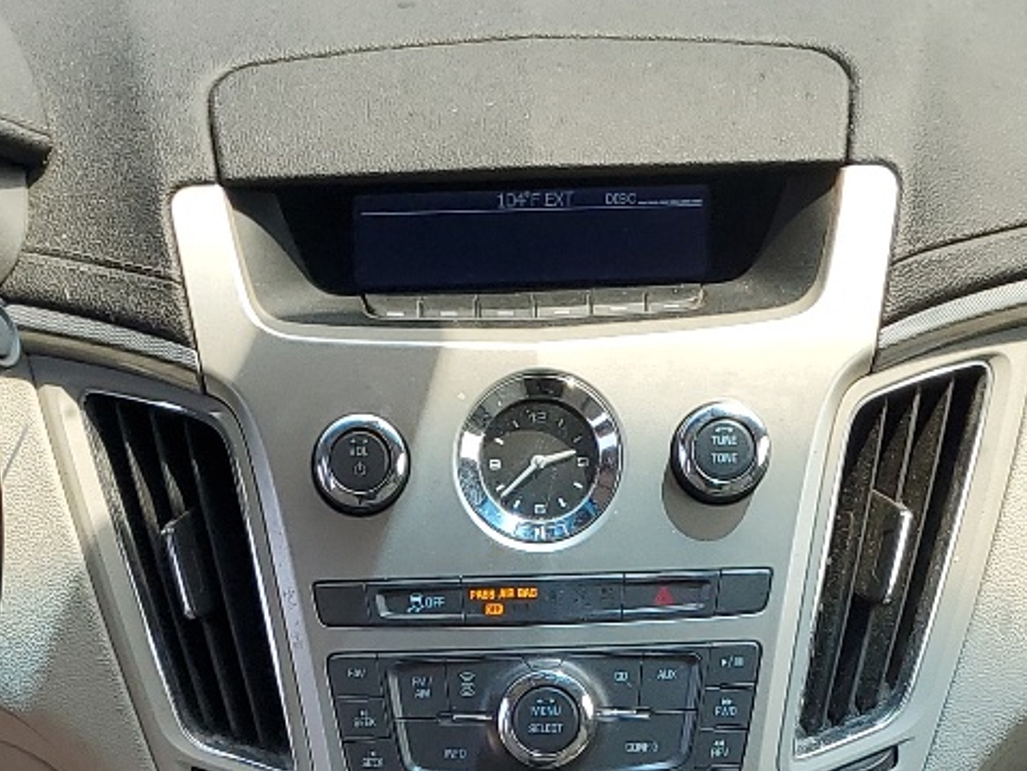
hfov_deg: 22.5
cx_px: 400
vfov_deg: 15.9
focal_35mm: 87
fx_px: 2582
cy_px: 1087
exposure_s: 1/833
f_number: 1.5
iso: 50
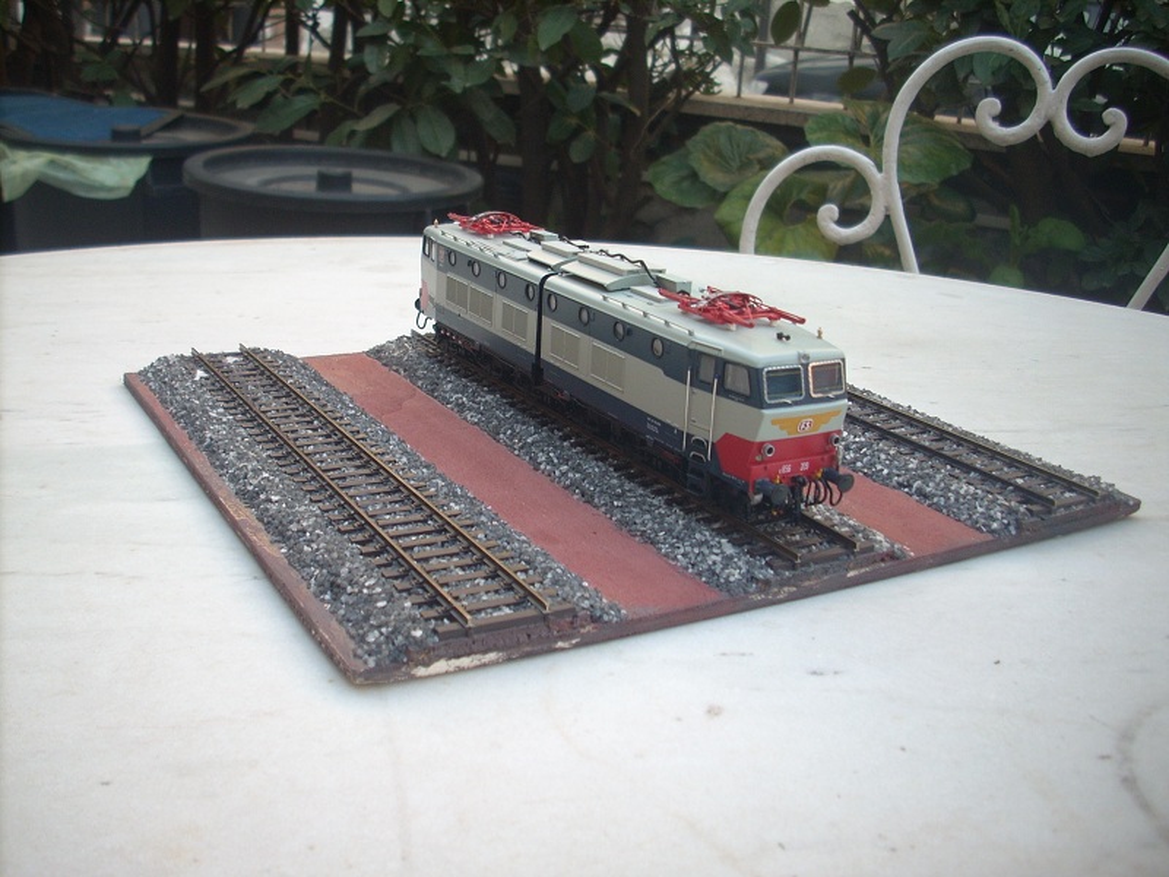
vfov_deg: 38.7
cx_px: 584
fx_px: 1250
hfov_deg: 50.1
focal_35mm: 37
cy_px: 438
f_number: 2.8
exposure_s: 1/48.3
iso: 64
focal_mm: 6.2
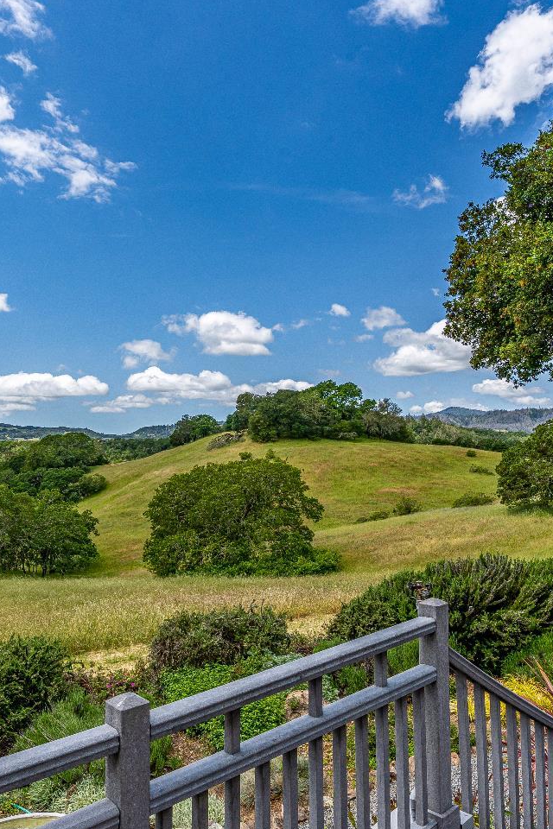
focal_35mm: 25
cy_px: 401
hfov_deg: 50.7
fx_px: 576
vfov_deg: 71.5
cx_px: 201
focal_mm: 16
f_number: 11
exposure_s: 1/500
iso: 320
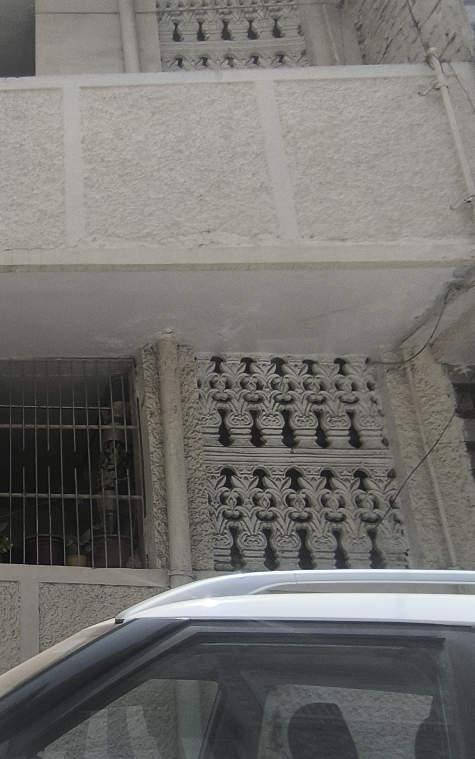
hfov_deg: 32.2
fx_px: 704
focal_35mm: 34
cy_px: 484
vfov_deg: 55.9
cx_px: -65
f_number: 2.2
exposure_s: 1/1922
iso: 50
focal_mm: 1.65
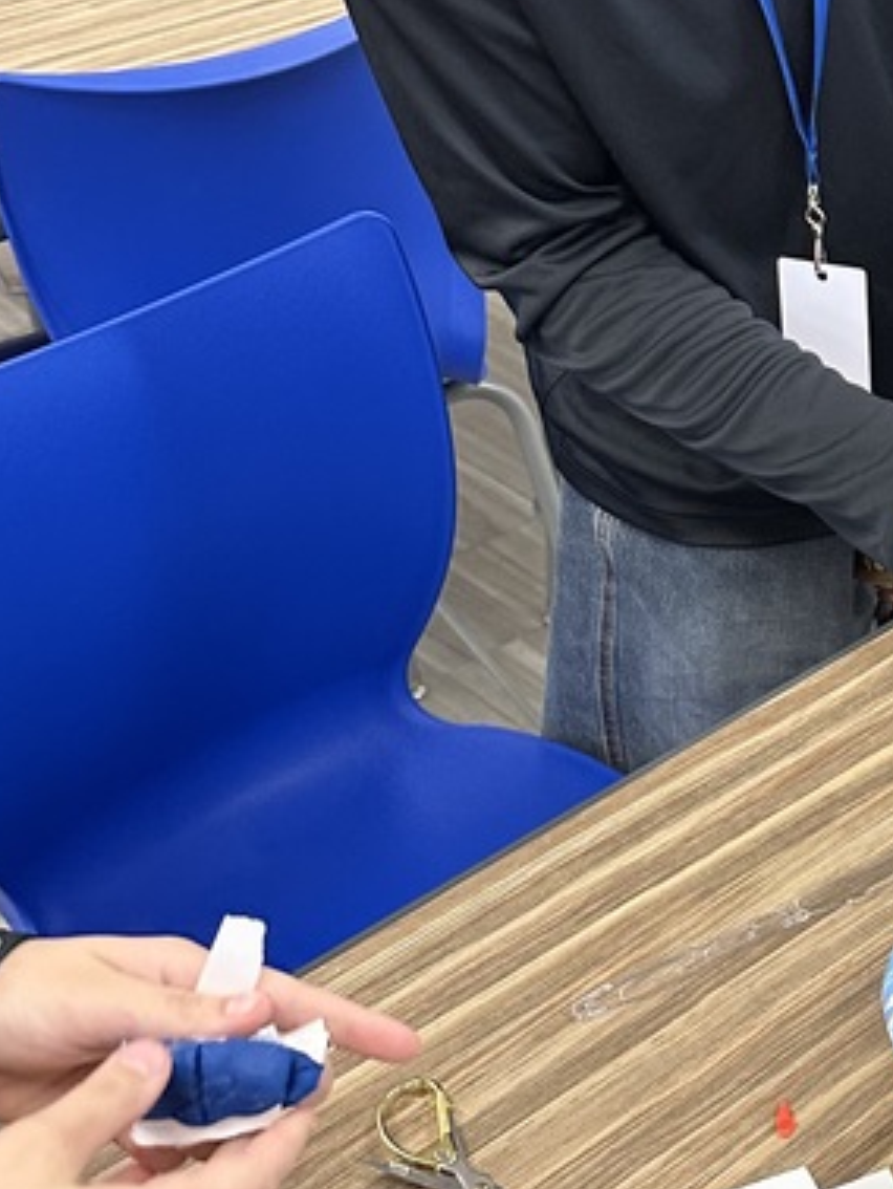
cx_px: 1085
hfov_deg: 21.0
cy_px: 554
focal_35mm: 65
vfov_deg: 29.8
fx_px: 2233
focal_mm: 6.86
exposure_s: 1/60
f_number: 1.78
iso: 250
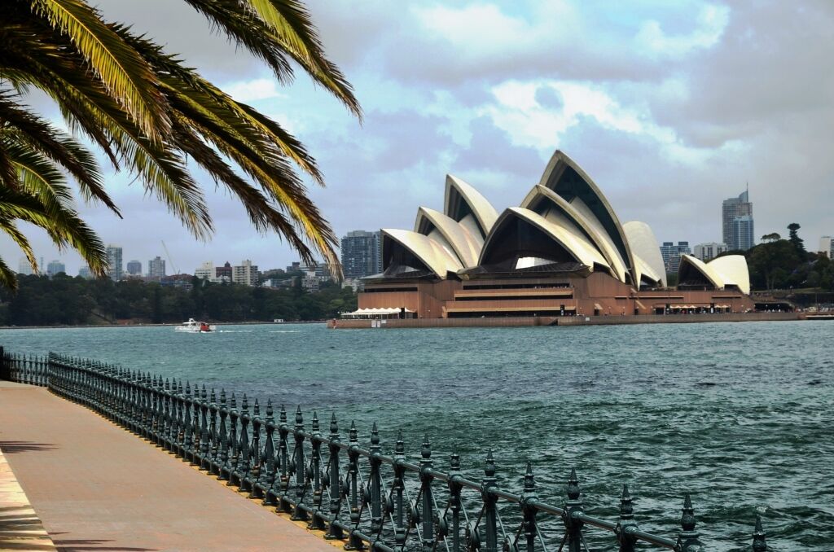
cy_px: 276
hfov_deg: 22.0
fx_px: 2150
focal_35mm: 93
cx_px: 417
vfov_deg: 14.6
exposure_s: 1/250
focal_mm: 62
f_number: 8
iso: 100
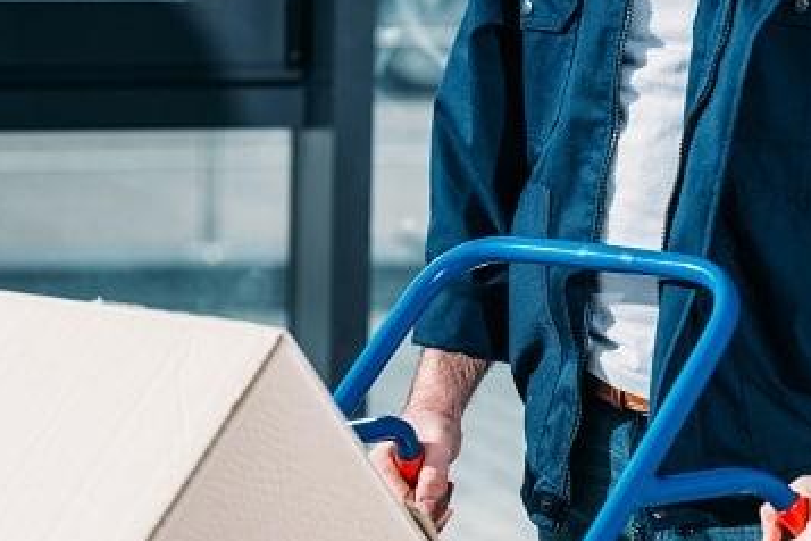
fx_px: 5294
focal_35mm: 235
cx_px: 416
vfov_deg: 5.8
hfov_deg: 8.8
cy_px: 430
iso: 100
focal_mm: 140
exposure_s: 1/160
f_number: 5
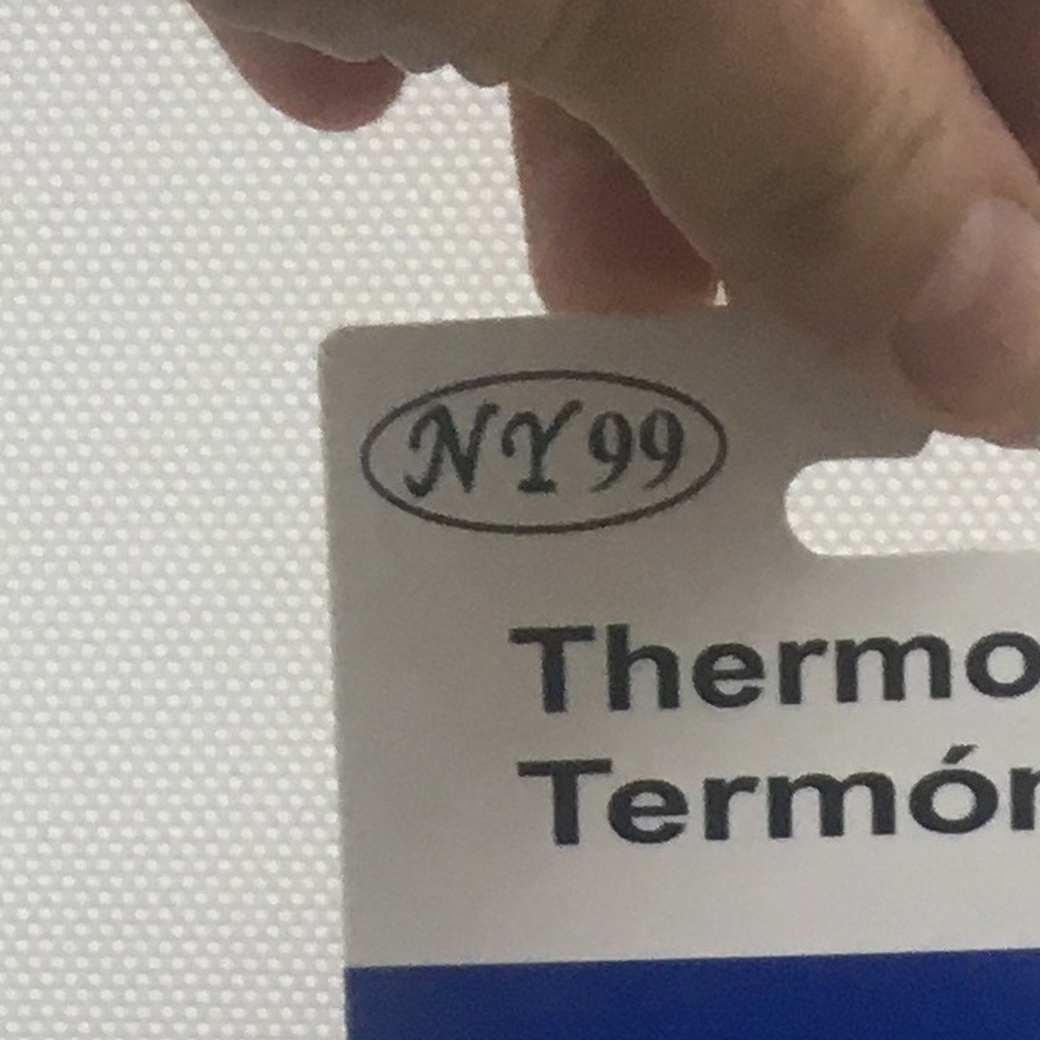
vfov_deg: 9.3
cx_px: 1171
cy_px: 3029
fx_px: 5201
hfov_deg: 11.2
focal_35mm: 153
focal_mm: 4.15
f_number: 2.2
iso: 25
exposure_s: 1/30
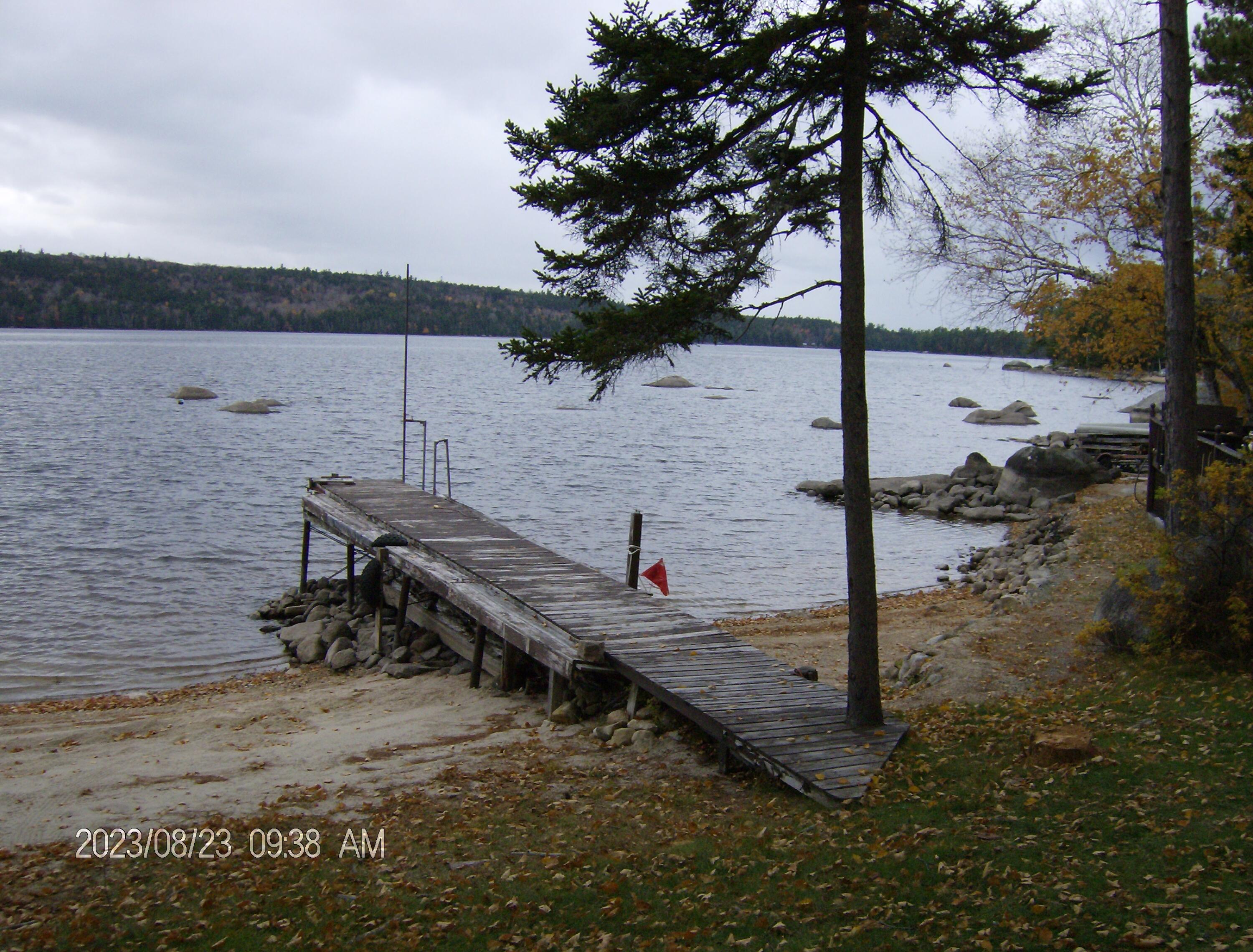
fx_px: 1309
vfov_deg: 40.0
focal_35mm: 36
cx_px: 626
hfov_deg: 51.1
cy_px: 476
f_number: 4.7
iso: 100
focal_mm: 6
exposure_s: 1/228
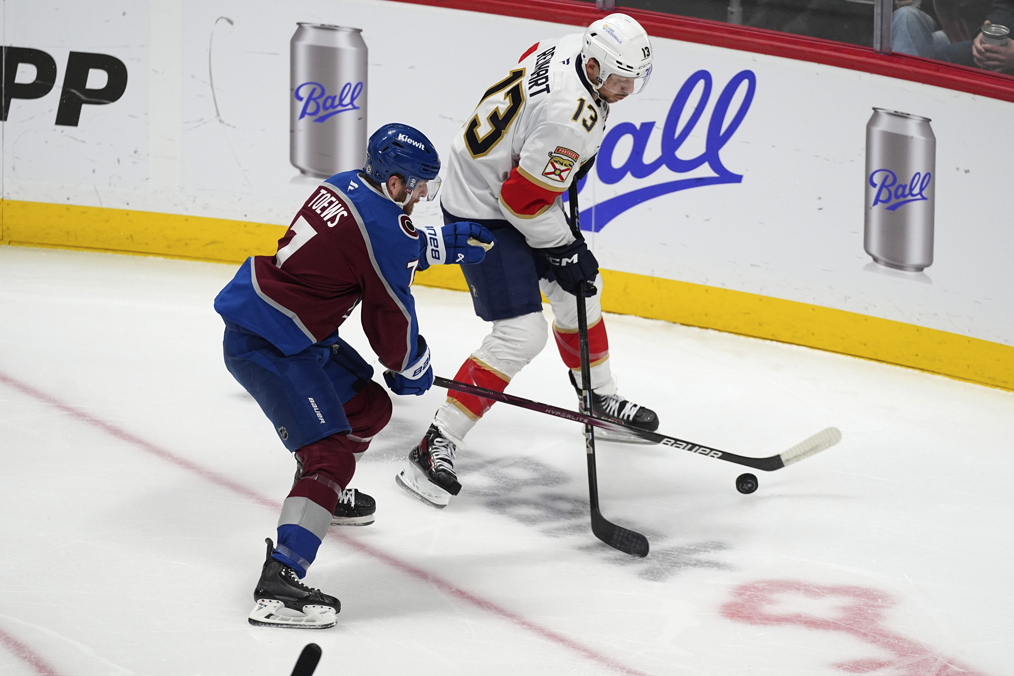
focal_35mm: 600
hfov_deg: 3.4
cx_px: 507
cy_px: 338
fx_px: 16899
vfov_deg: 2.3
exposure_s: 1/1600
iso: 2500
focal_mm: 600
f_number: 4
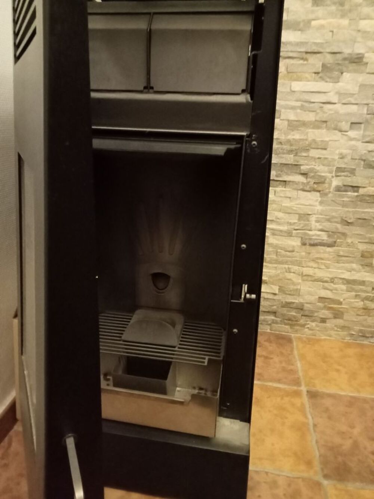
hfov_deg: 49.8
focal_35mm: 28
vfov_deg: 63.4
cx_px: 187
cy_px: 250
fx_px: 403
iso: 4745
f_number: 2.2
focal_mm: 3.46
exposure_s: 1/20
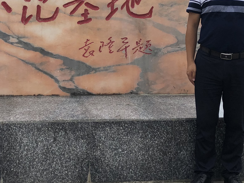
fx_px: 508
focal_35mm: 72
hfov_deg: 27.0
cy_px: 23
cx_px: 108
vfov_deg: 20.1
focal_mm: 3.99
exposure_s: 1/2525
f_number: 1.8
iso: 20
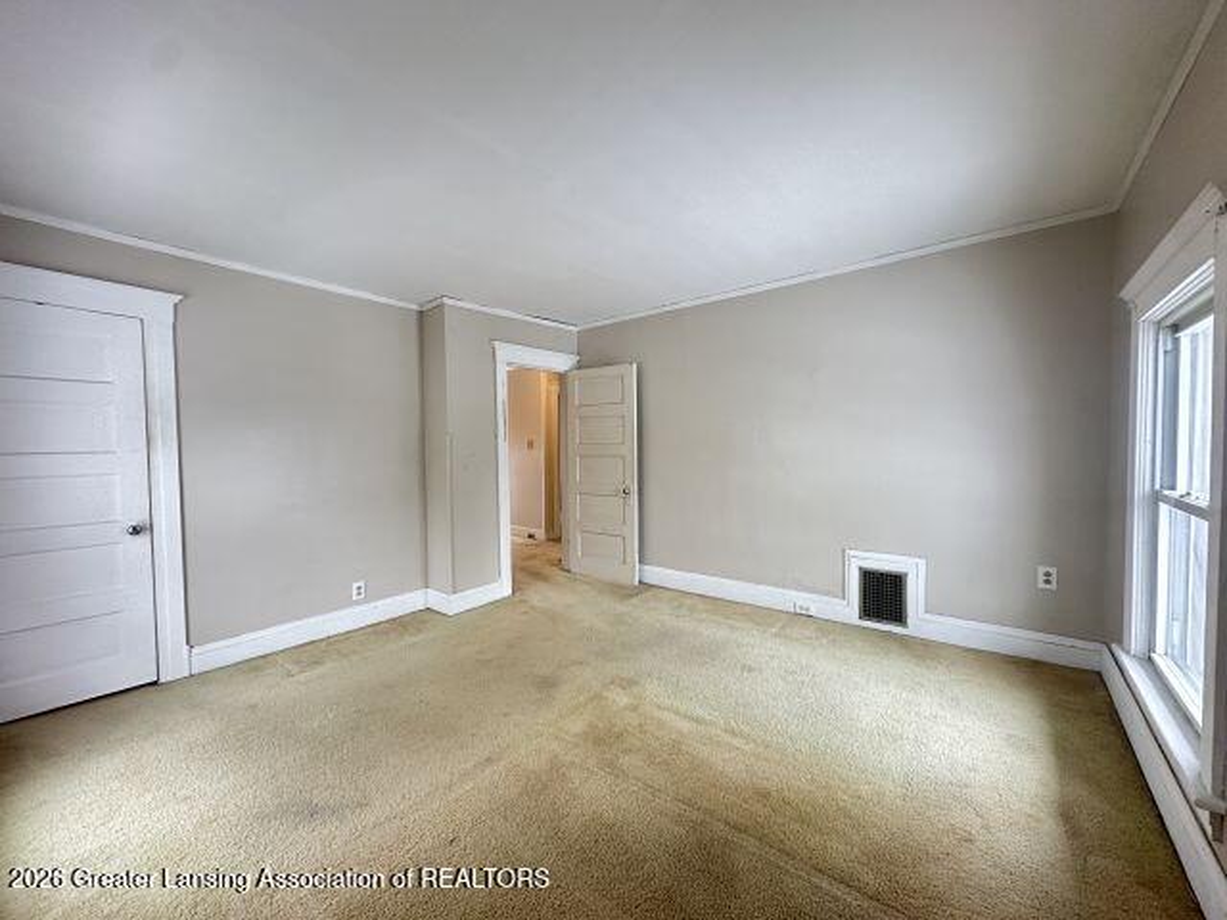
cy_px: 460
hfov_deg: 102.1
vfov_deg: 85.7
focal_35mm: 14
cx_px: 614
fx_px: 496
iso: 200
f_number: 2.2
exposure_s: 1/60
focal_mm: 2.22
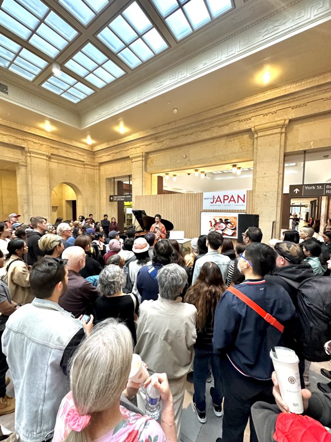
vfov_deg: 102.1
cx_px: 166
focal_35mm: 14
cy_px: 221
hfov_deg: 85.7
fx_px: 178
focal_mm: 2.22
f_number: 2.2
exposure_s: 1/60
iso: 400
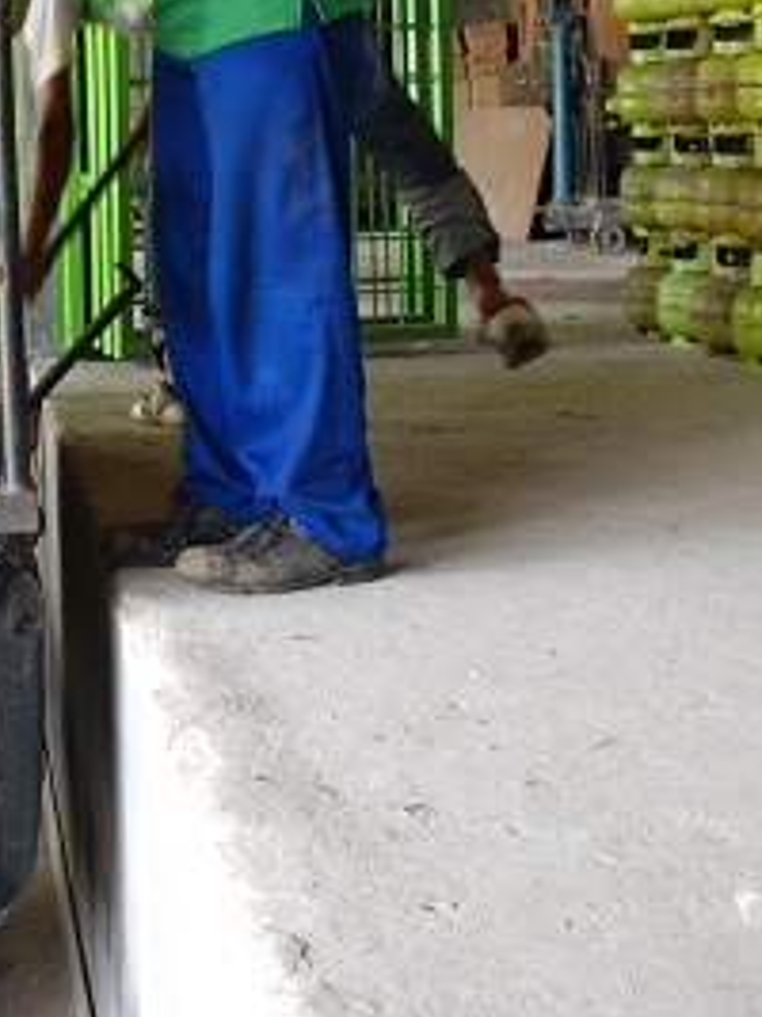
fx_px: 2291
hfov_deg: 18.0
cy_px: 6
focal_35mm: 78
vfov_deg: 24.0
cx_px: -145
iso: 400
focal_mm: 18
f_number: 8
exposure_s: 1/13
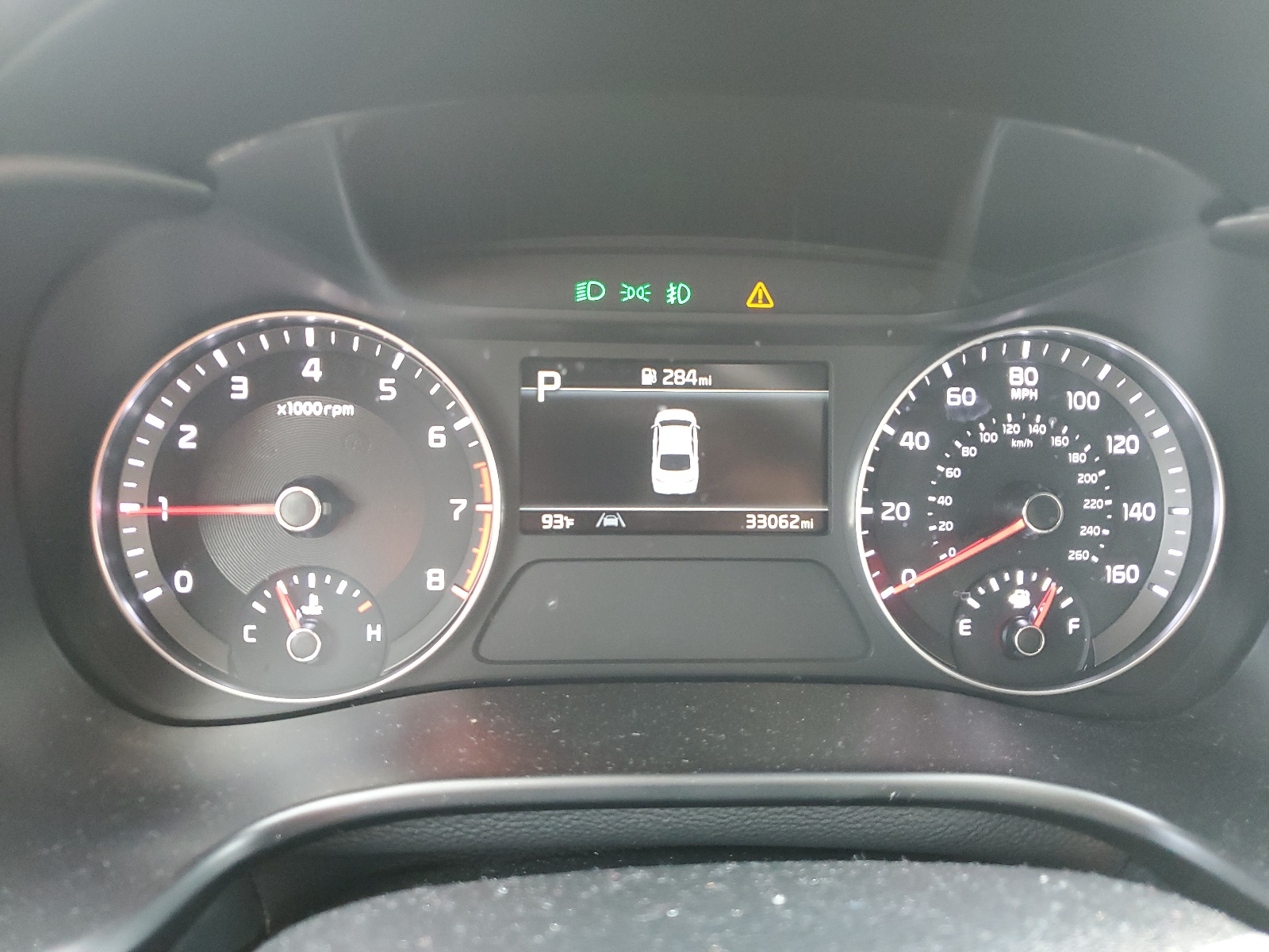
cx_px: 634
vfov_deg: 53.1
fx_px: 953
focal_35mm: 26
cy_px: 476
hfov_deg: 67.3
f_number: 1.5
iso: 316
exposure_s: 1/60.2
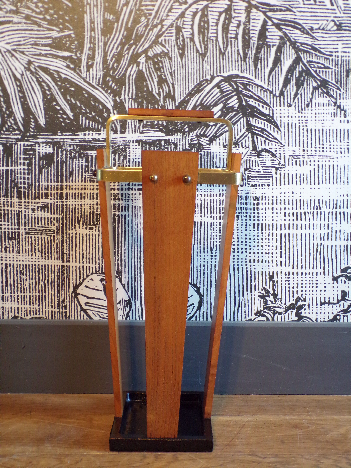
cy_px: 234
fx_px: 568
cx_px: 176
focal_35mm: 42
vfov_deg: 44.8
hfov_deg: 34.3
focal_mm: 7.6
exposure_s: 1/17
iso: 369
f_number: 3.4
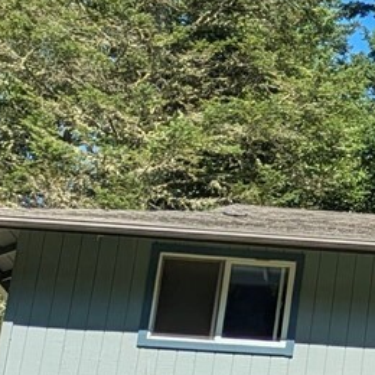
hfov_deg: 11.3
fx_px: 1667
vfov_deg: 12.7
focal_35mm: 136
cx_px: 807
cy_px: 361
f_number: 1.89
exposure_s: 1/1225
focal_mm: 5.43
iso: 40
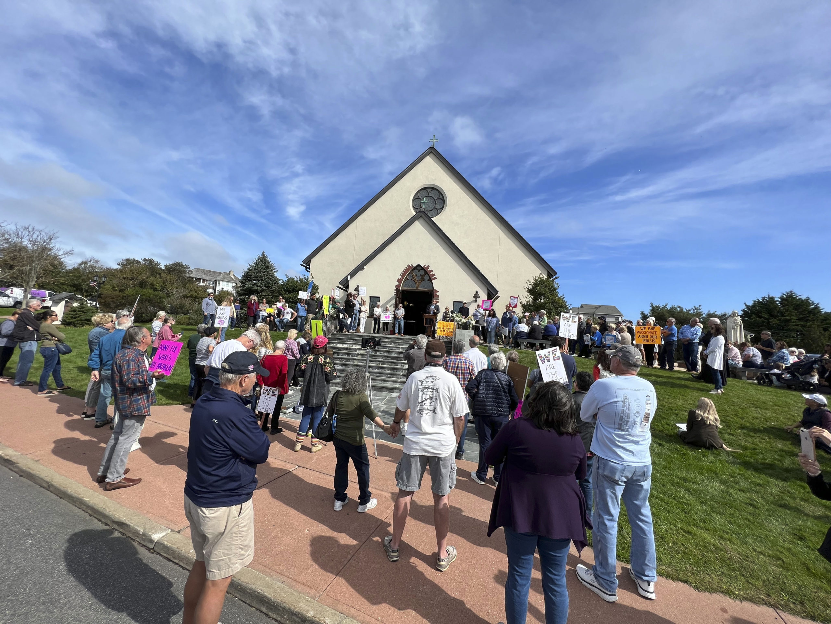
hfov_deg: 106.2
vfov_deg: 89.9
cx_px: 416
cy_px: 312
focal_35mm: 13
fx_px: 312
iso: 32
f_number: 1.8
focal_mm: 1.57
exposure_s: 1/2137
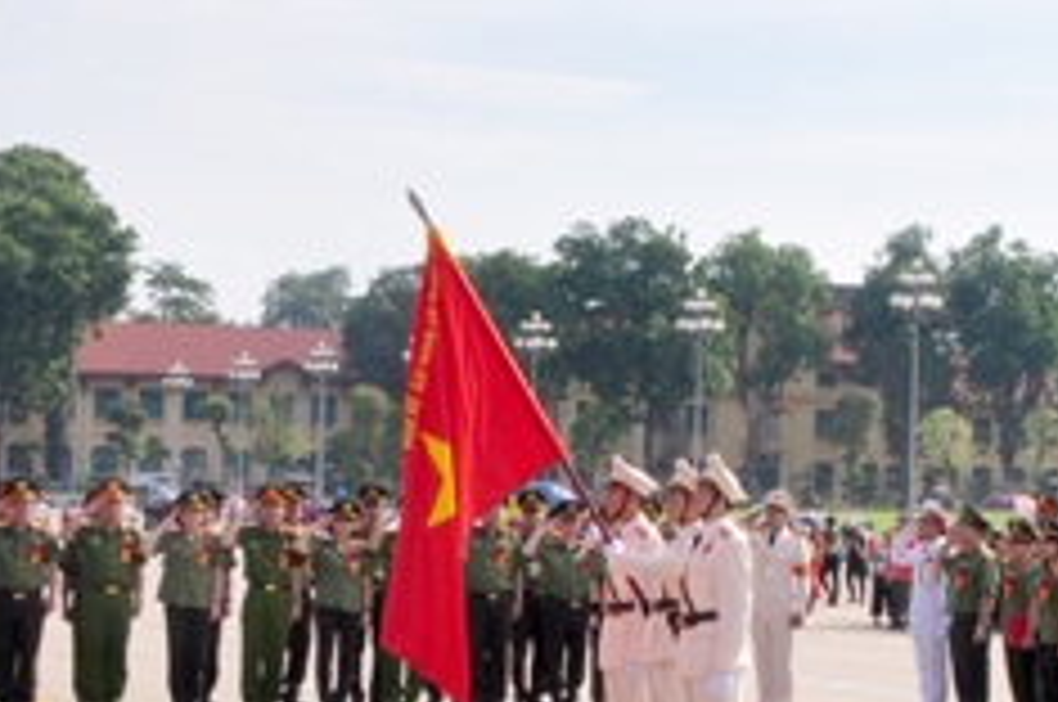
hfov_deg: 19.1
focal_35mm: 92
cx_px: 1634
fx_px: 2700
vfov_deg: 14.8
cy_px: 209
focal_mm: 18
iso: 200
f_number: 14
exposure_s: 1/160
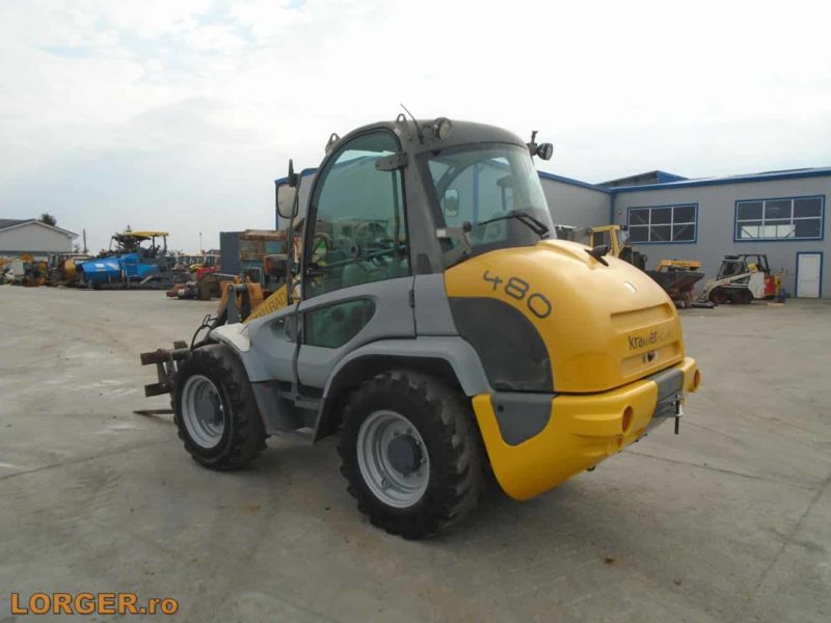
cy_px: 312
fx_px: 624
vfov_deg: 53.1
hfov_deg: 67.3
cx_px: 416
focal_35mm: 26
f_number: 8
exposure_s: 1/160
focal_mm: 4.6
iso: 100
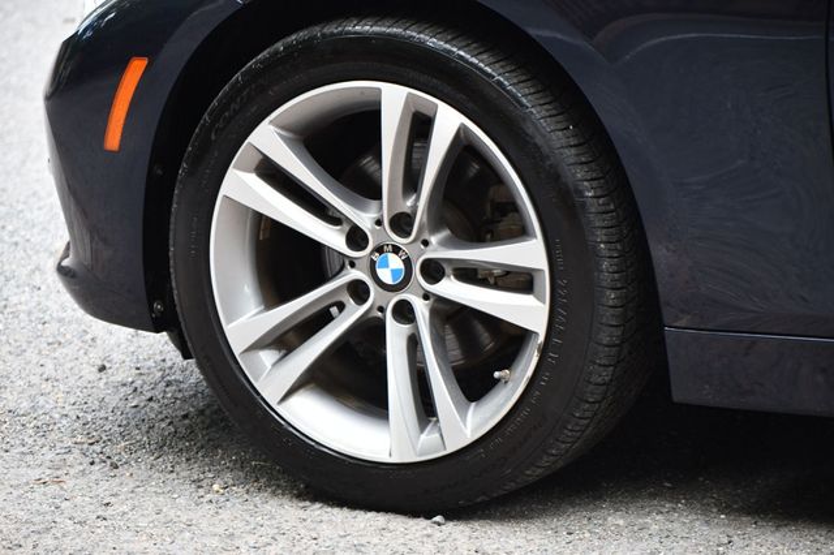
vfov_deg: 7.5
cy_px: 278
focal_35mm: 183
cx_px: 417
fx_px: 4237
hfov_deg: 11.2
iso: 800
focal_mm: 122
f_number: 4.8
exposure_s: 1/250
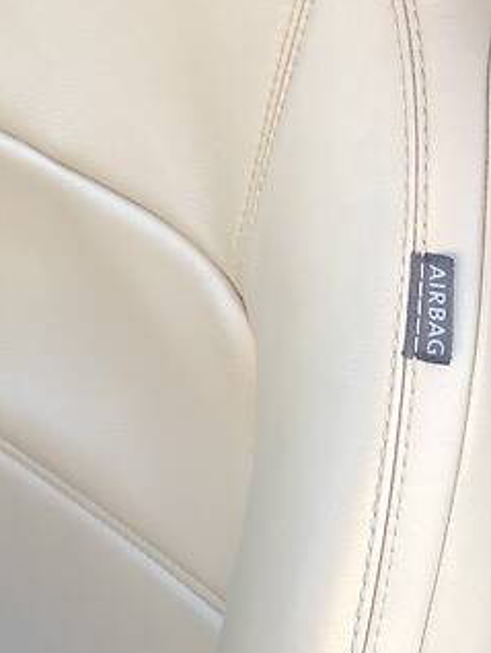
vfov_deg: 20.0
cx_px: 360
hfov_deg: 15.1
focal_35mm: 98
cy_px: 413
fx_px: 1851
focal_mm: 6
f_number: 2.4
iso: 64
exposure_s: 1/60
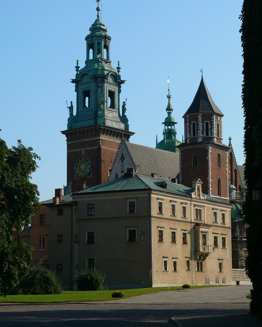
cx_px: 131
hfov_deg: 17.9
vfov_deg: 22.2
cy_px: 166
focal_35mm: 86
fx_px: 834
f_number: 5.6
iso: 100
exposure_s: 1/200
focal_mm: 17.3
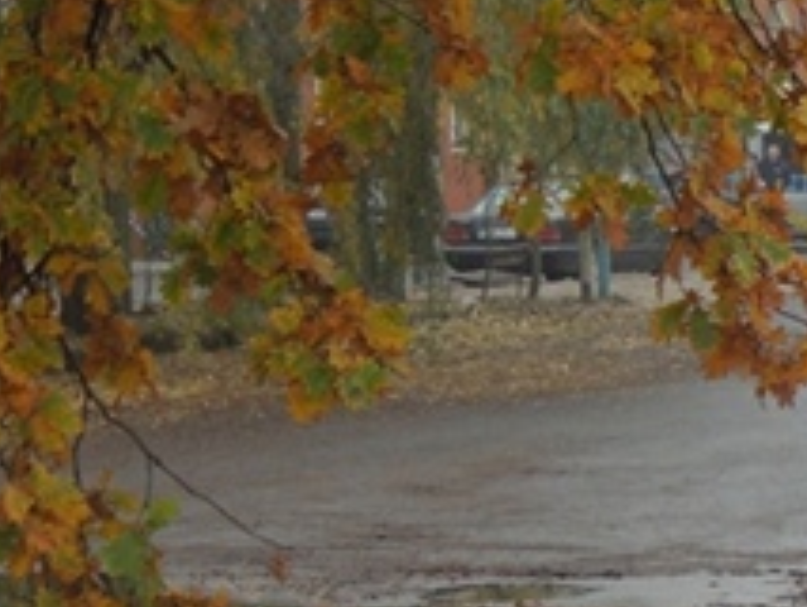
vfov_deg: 5.1
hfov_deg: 6.6
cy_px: 463
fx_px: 6835
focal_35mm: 293
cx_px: 1387
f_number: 4.5
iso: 100
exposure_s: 1/100
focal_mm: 14.1
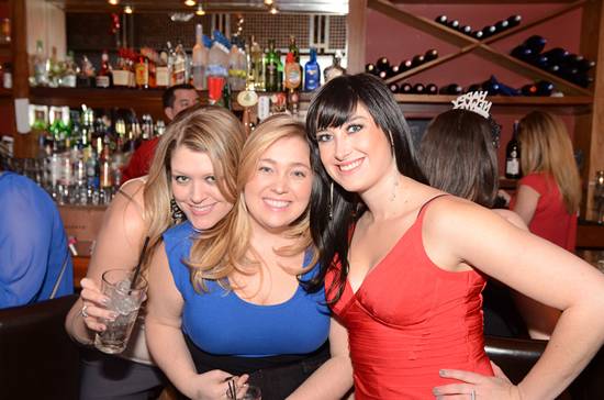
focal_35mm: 40
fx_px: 678
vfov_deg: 32.9
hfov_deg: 48.0
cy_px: 200
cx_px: 302
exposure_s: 1/30
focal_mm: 27
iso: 1250
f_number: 4.5
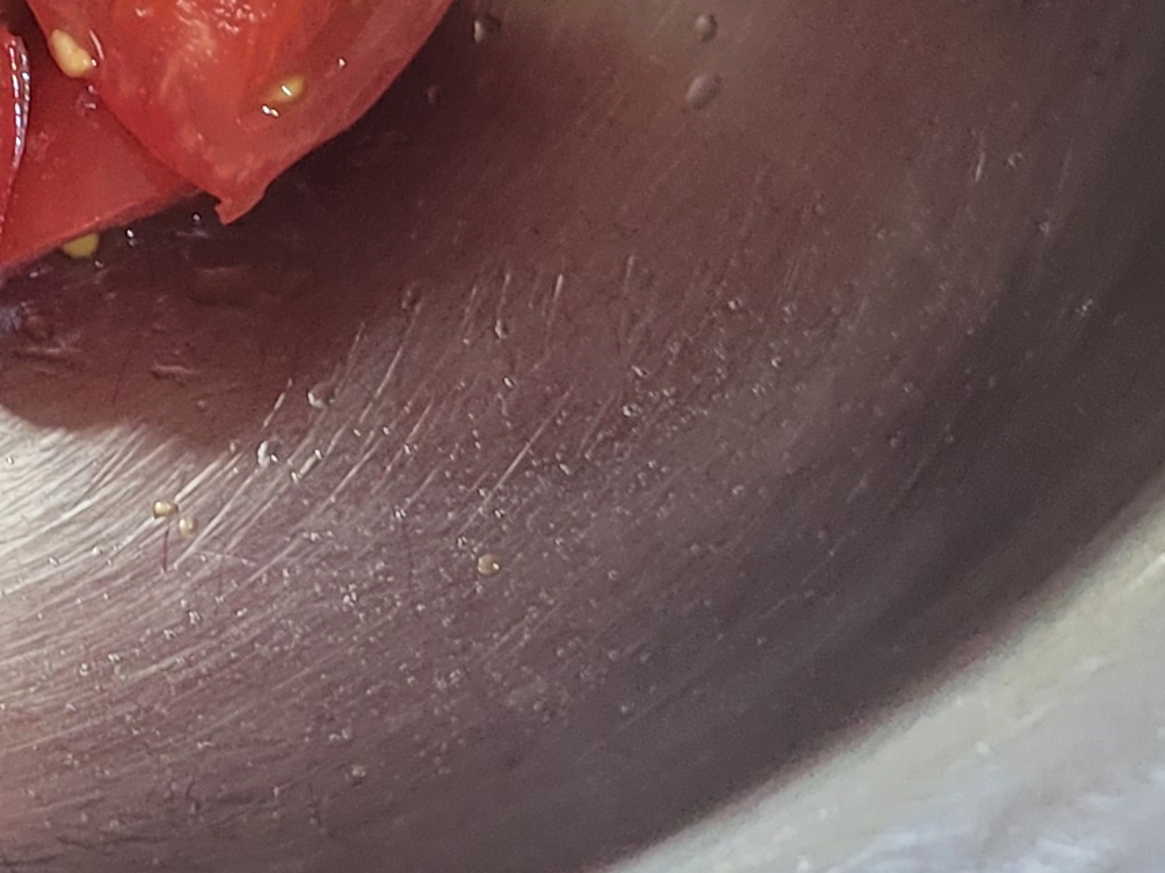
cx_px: -325
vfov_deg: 11.3
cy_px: -716
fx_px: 4105
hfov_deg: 15.4
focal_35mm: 122
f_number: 1.8
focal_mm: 5.4
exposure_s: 1/40
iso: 250
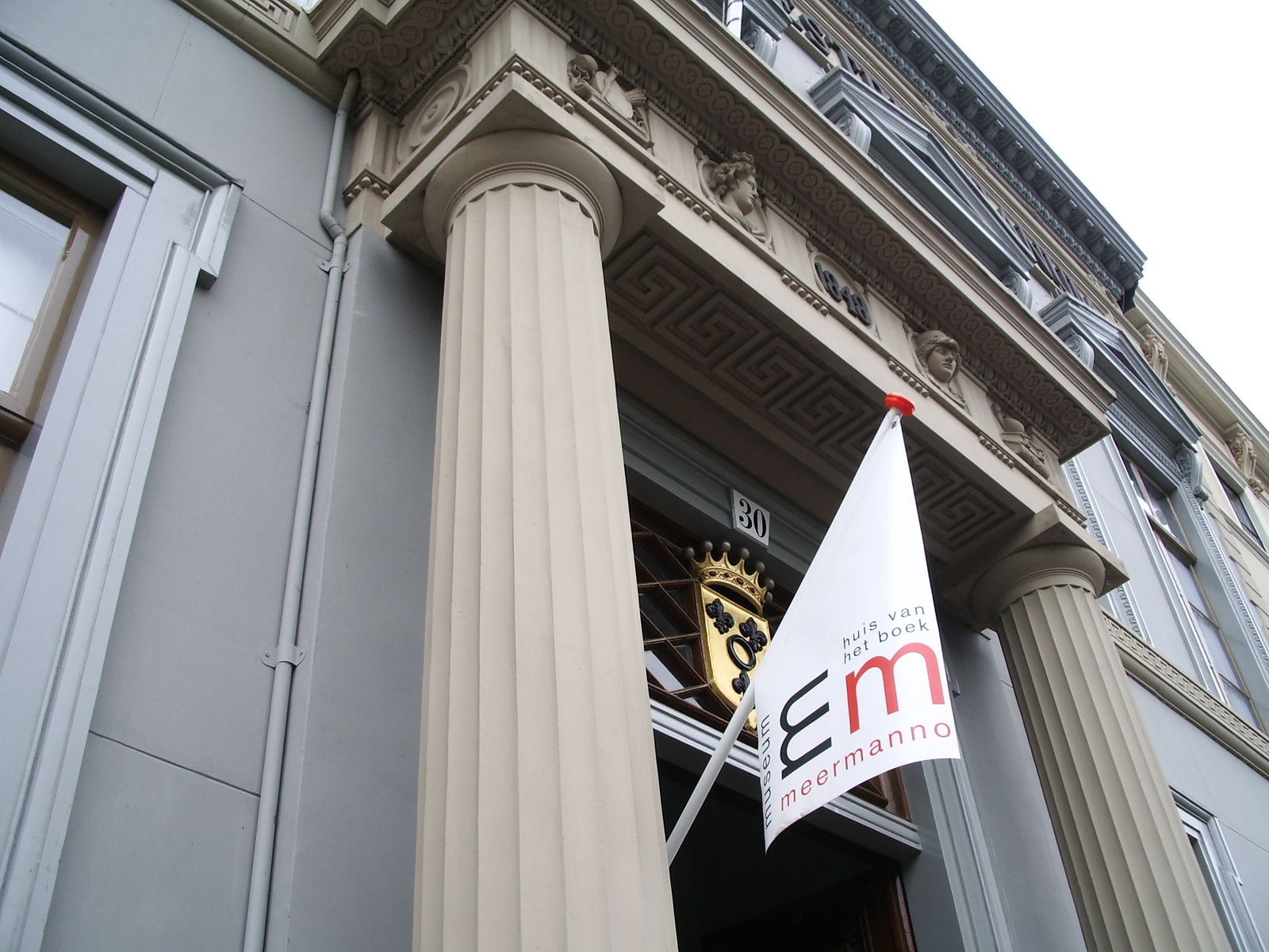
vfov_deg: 40.7
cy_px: 476
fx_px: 1283
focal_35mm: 35
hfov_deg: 52.6
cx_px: 634
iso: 50
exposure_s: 1/200
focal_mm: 5.8
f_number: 4.3
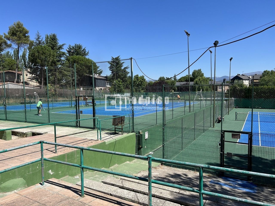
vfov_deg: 53.1
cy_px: 103
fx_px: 207
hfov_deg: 67.3
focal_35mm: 26
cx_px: 138
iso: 50
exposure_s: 1/4444
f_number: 1.5
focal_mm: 5.7
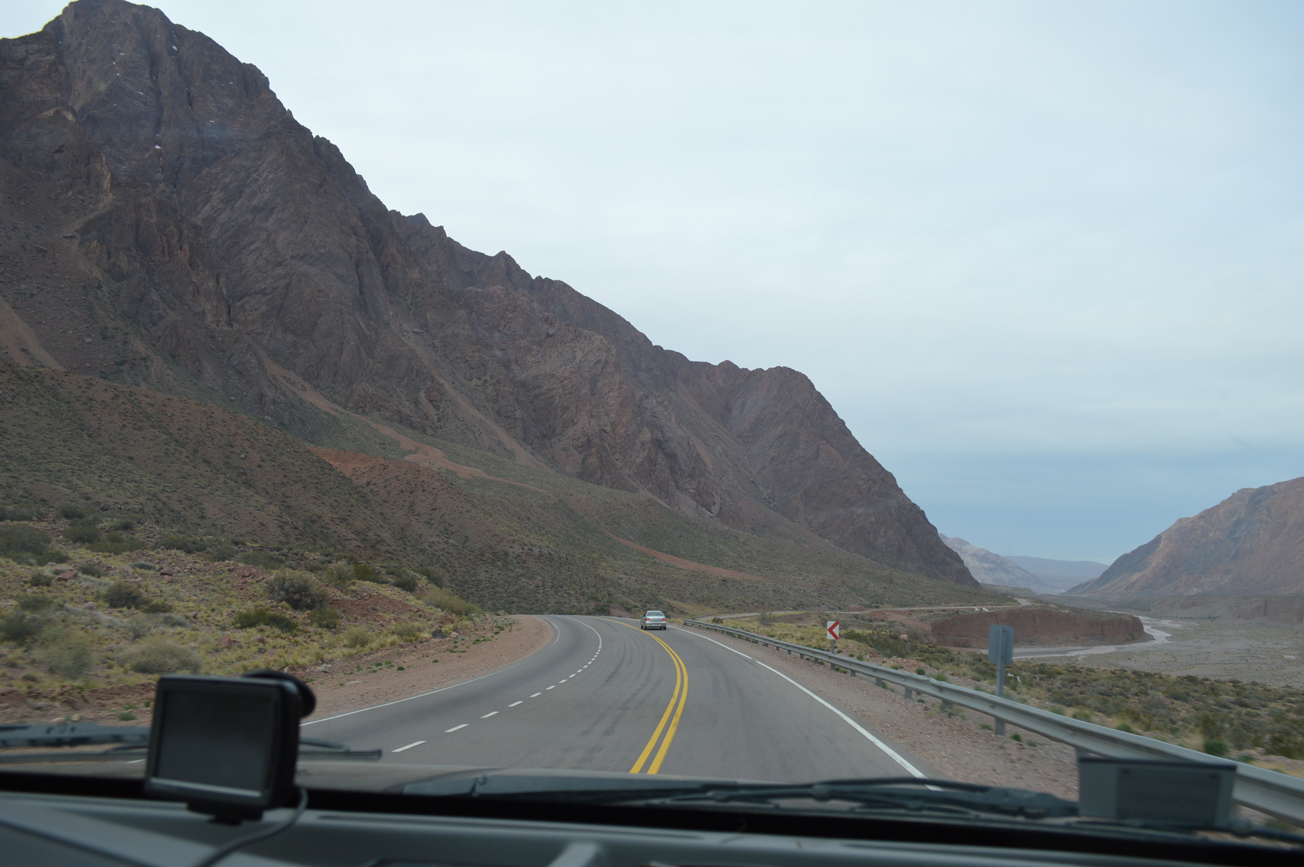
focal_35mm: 27
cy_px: 434
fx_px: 977
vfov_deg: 47.8
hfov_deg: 67.4
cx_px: 652
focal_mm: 18
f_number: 5.6
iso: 180
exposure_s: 1/125
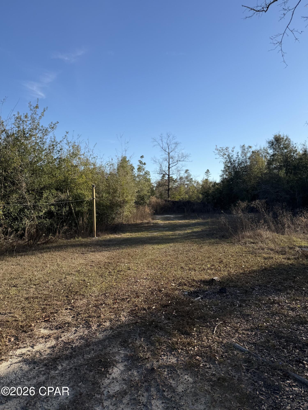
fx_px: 285
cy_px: 205
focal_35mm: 24
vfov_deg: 71.6
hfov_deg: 56.8
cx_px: 154
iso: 80
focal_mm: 6.76
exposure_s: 1/3759
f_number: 1.78
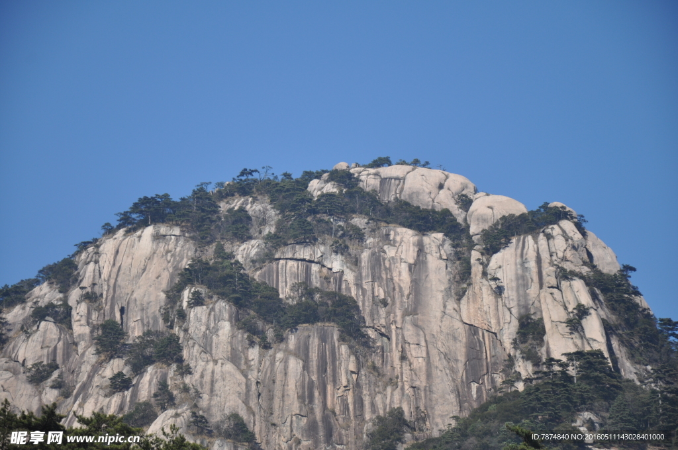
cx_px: 339
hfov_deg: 14.0
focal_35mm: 147
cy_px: 225
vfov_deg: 9.3
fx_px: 2765
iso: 200
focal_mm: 98
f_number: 6.3
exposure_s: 1/640
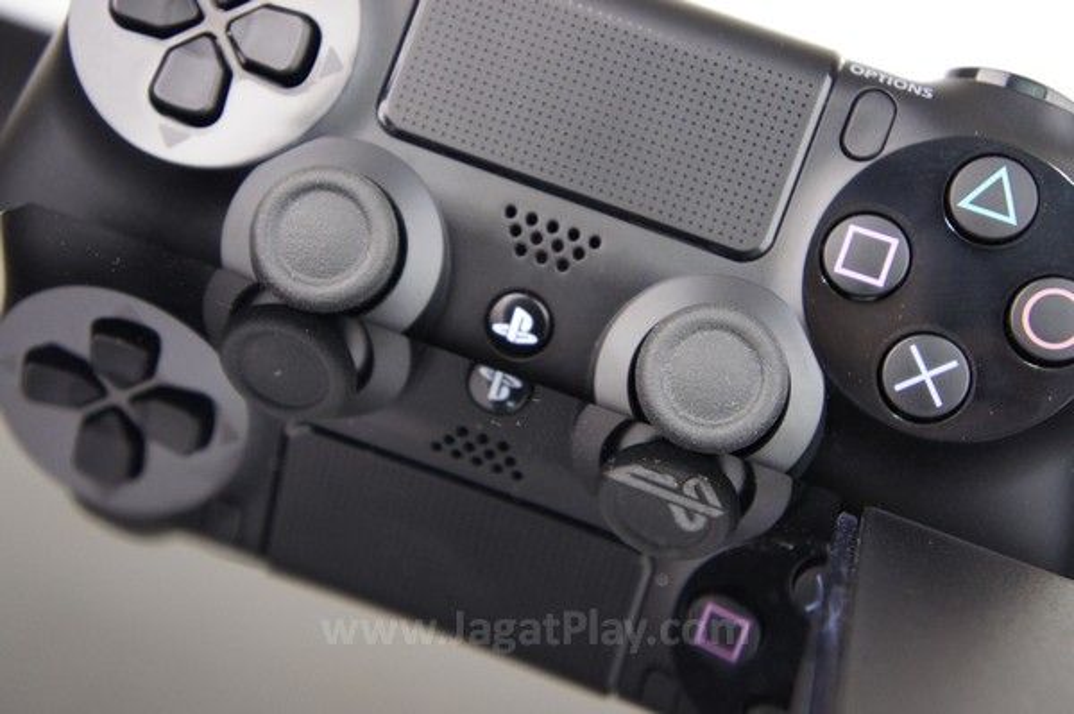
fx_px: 1878
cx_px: 537
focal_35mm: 63
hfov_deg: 31.9
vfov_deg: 21.5
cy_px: 357
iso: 1600
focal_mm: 42
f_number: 4.5
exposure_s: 1/50
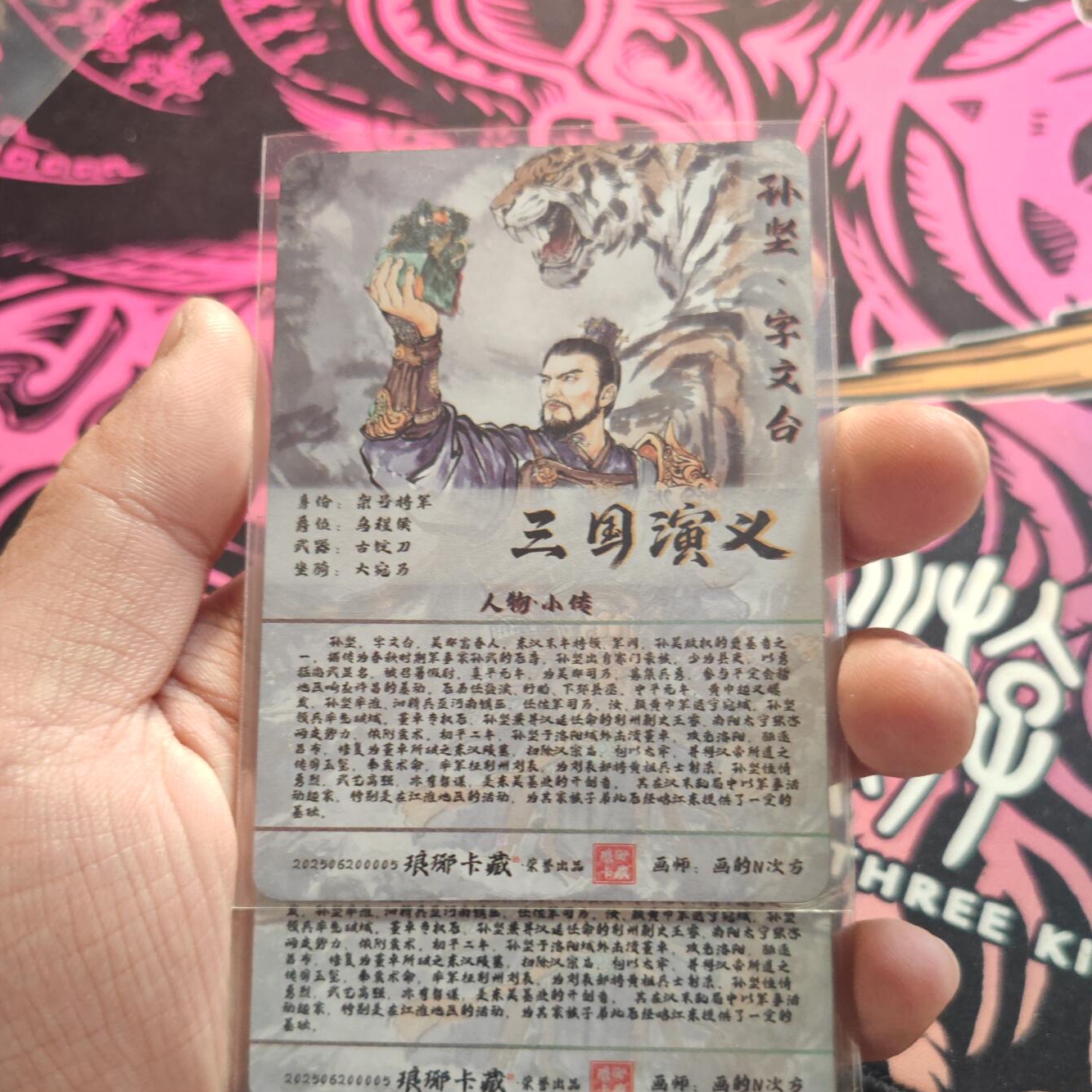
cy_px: 715
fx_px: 1106
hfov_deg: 52.5
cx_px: 551
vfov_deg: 51.7
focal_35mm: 31
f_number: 1.6
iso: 250
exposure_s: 1/50
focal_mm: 5.4
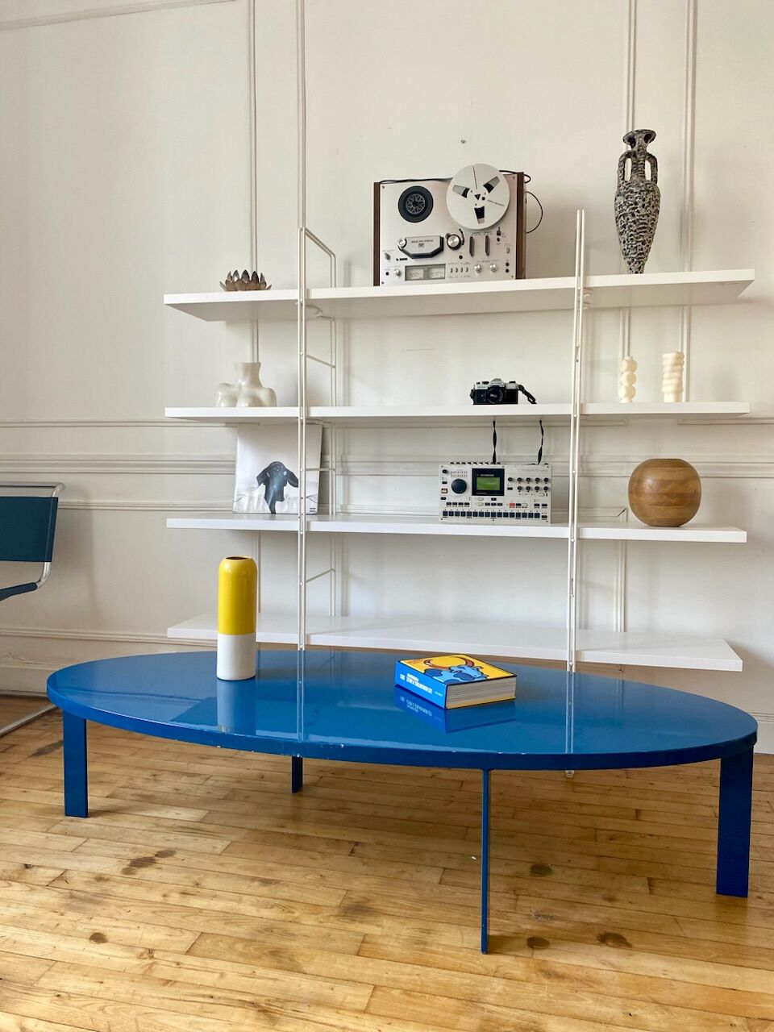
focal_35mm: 26
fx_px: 775
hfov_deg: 53.1
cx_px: 387
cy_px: 516
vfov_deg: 67.3
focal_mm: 4.25
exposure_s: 1/89
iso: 125
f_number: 1.8
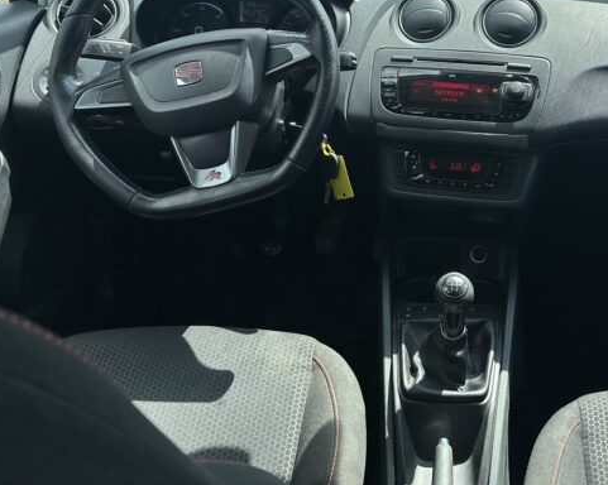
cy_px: 107
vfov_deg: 37.0
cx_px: 458
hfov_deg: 45.2
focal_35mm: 39
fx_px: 701
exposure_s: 1/1517
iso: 80
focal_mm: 6.86
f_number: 1.78
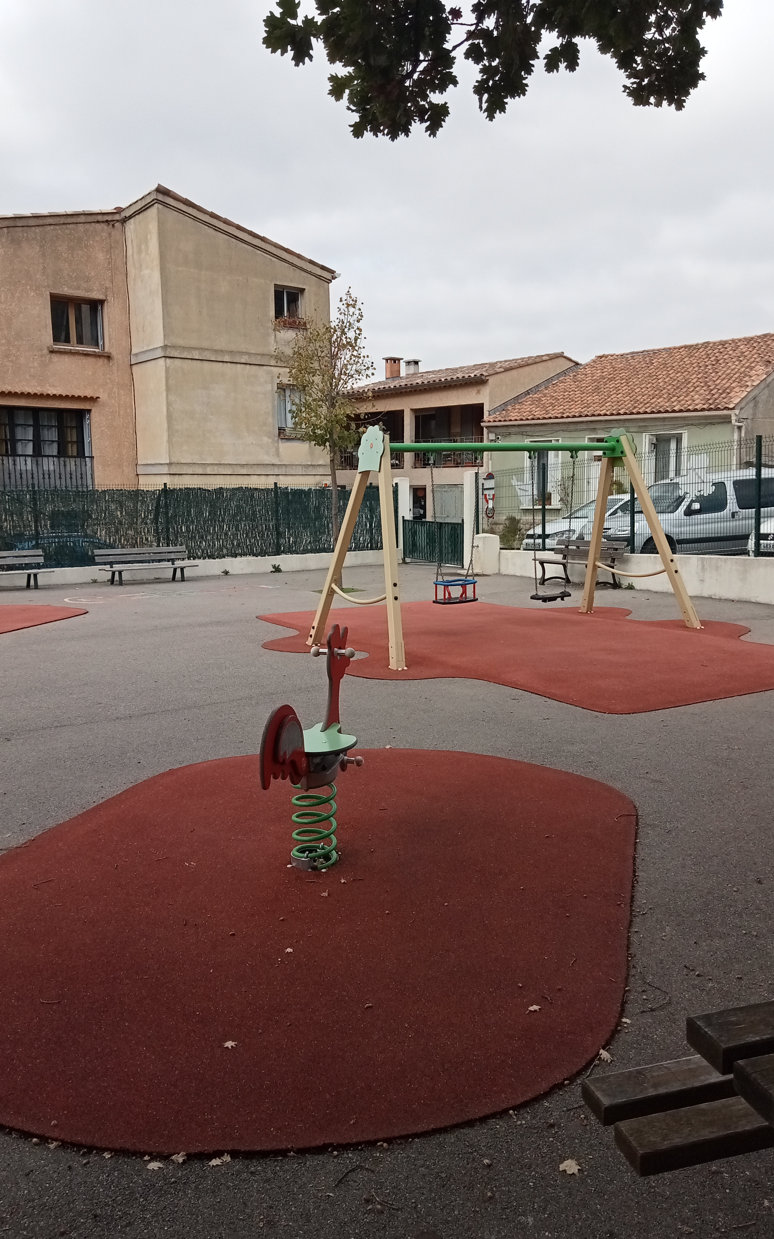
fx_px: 1013
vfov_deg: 62.9
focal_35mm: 30
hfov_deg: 41.8
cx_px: 398
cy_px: 625
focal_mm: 3.46
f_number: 2.2
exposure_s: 1/820
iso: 103
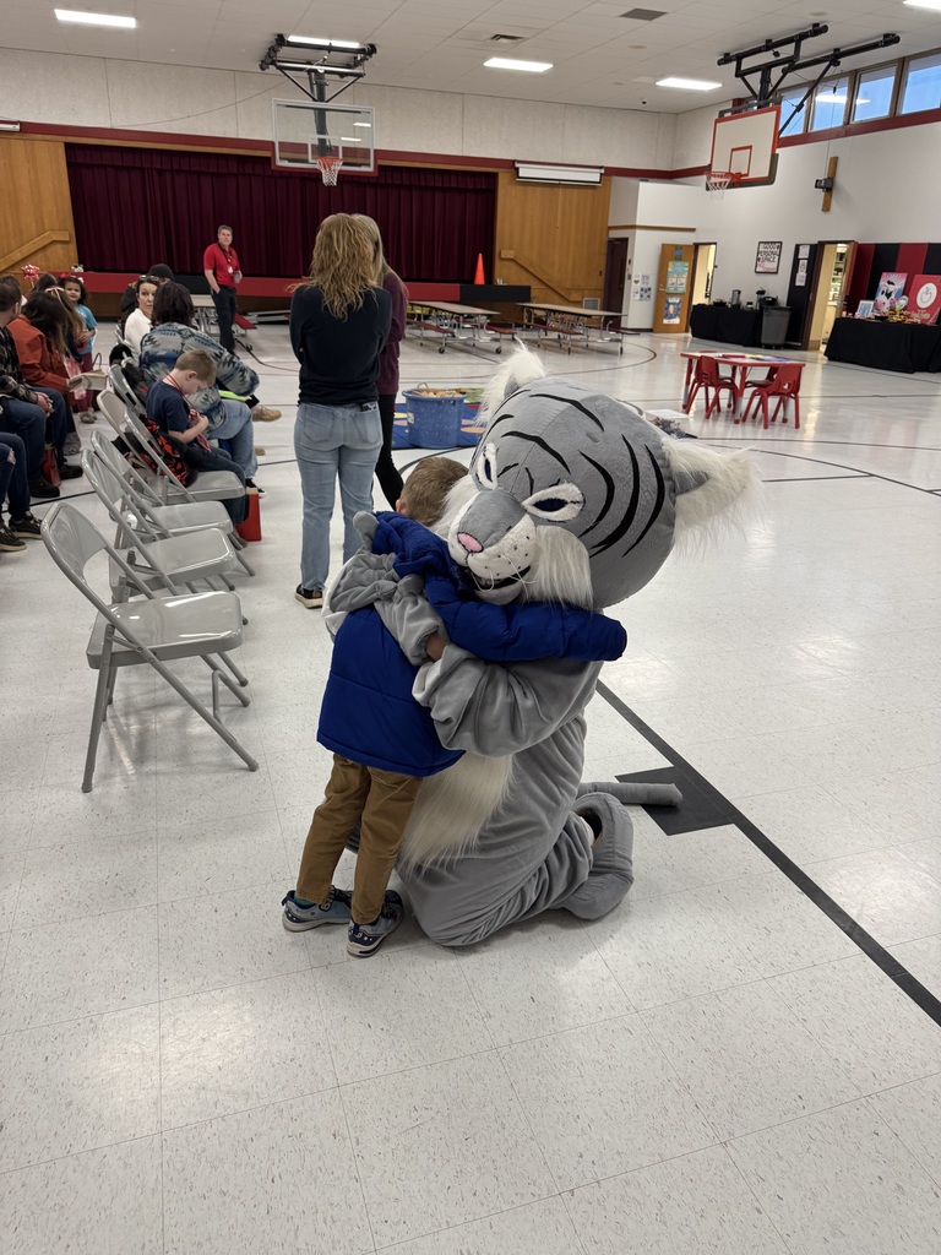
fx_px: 870
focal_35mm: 24
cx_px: 470
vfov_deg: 71.6
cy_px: 628
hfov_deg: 56.8
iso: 200
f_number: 1.78
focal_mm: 6.76
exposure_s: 1/60
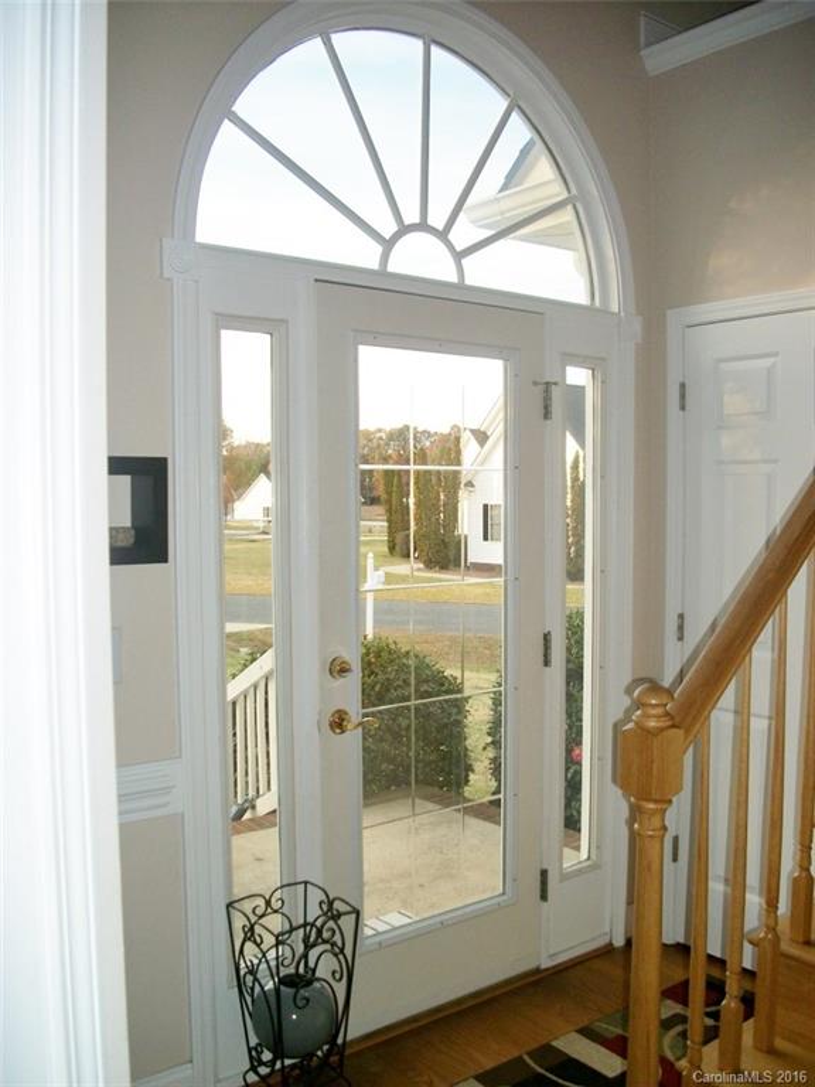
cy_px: 544
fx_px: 1005
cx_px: 408
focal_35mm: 32
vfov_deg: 56.8
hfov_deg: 44.2
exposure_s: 1/125
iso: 80
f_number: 2.9
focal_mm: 5.7
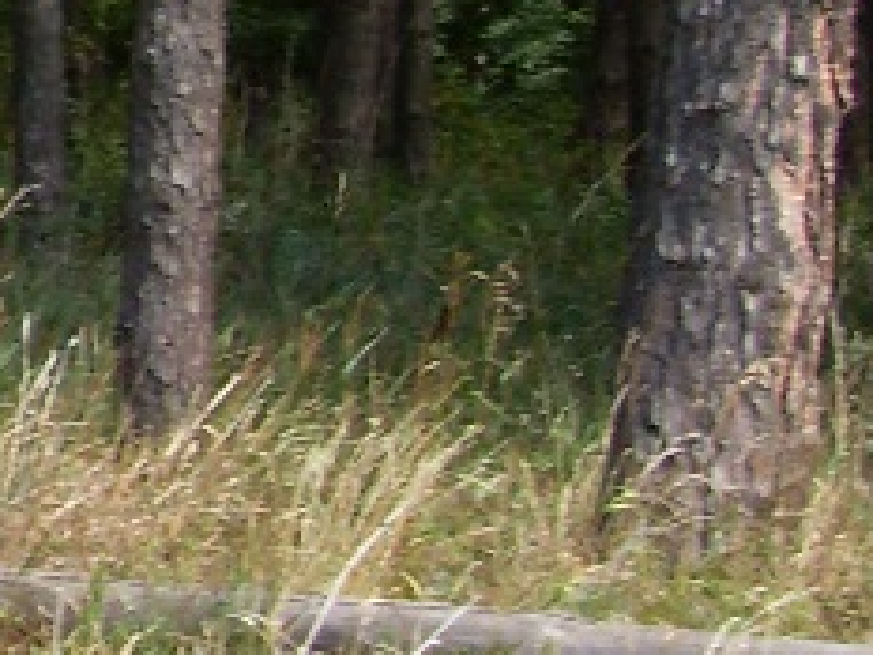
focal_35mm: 163
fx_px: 4111
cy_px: -233
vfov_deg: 8.9
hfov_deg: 11.0
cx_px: -873
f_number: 7
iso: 80
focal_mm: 6.3
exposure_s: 1/60
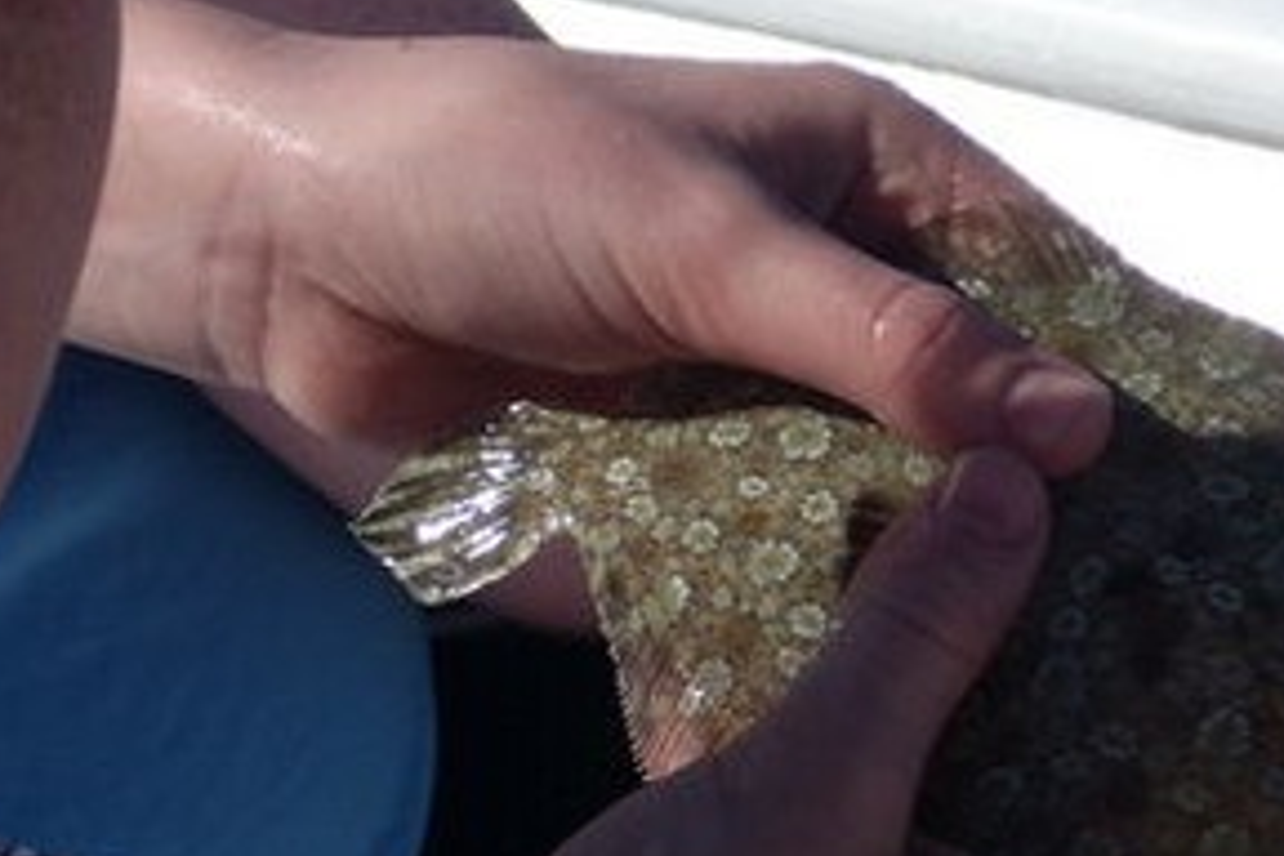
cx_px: 548
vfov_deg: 5.3
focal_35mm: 257
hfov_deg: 8.0
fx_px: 9166
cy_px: 392
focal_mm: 18.6
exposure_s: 1/239
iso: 64
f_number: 10.4
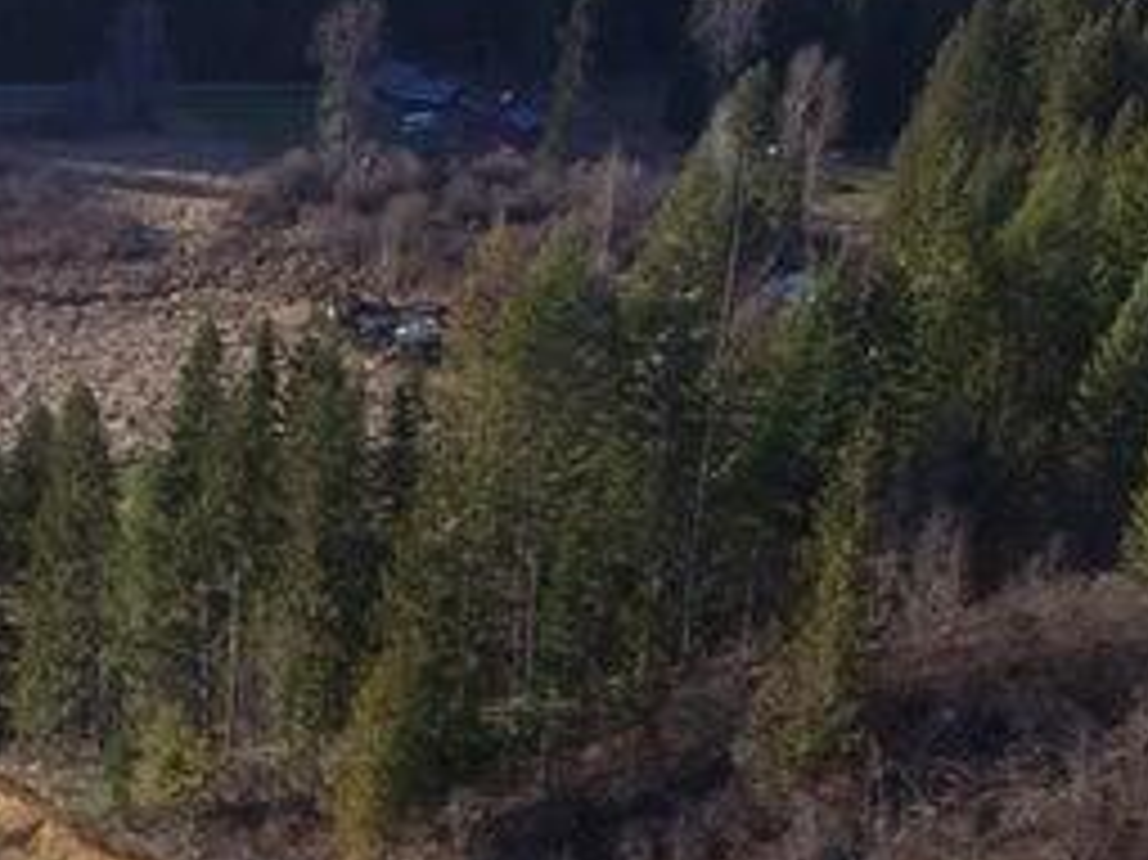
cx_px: 367
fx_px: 2221
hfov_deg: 28.8
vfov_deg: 19.1
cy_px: 1306
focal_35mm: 67
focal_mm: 3.61
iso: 100
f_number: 2.8
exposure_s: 1/428
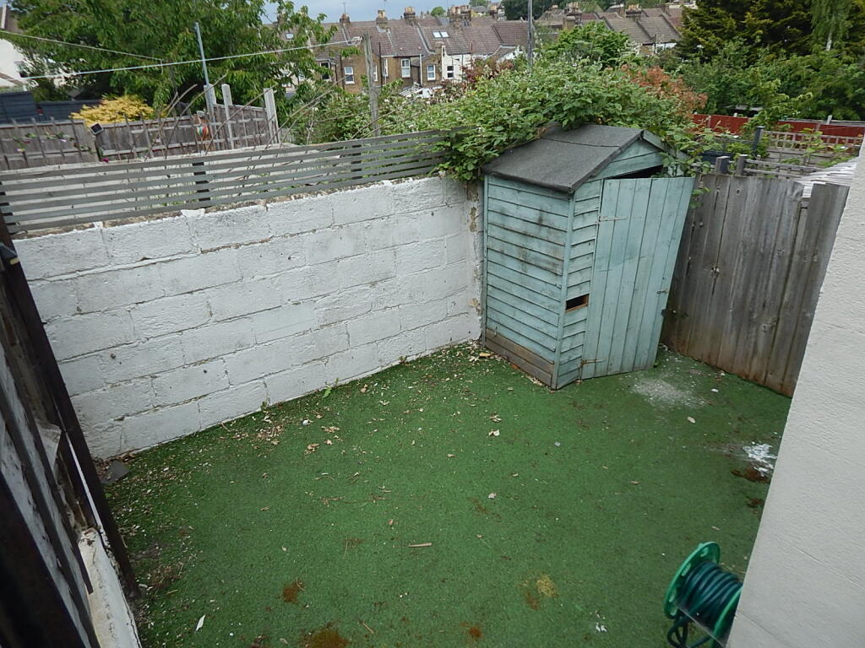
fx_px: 575
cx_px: 432
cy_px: 324
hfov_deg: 73.9
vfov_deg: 58.9
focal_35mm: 23
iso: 125
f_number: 3
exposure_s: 1/1000
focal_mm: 4
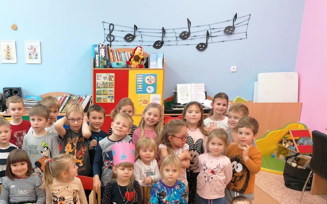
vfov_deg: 30.7
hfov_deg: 47.4
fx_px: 365
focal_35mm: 41
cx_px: 107
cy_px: 154
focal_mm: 4.75
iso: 200
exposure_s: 1/50
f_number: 1.8
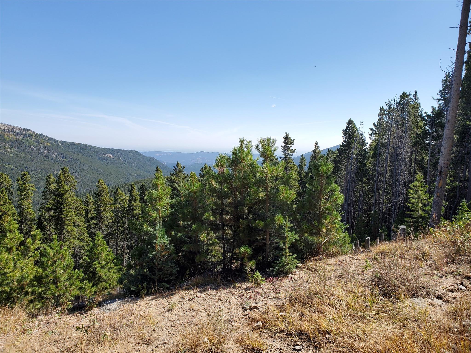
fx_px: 354
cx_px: 236
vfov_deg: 53.1
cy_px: 176
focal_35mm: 26
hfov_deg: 67.3
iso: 50
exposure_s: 1/1239
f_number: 2.4
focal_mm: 4.3
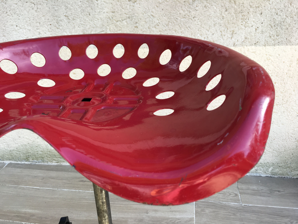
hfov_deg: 61.7
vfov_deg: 48.2
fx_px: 250
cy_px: 112
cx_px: 149
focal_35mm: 29
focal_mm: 4.15
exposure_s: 1/100
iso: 25
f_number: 2.2
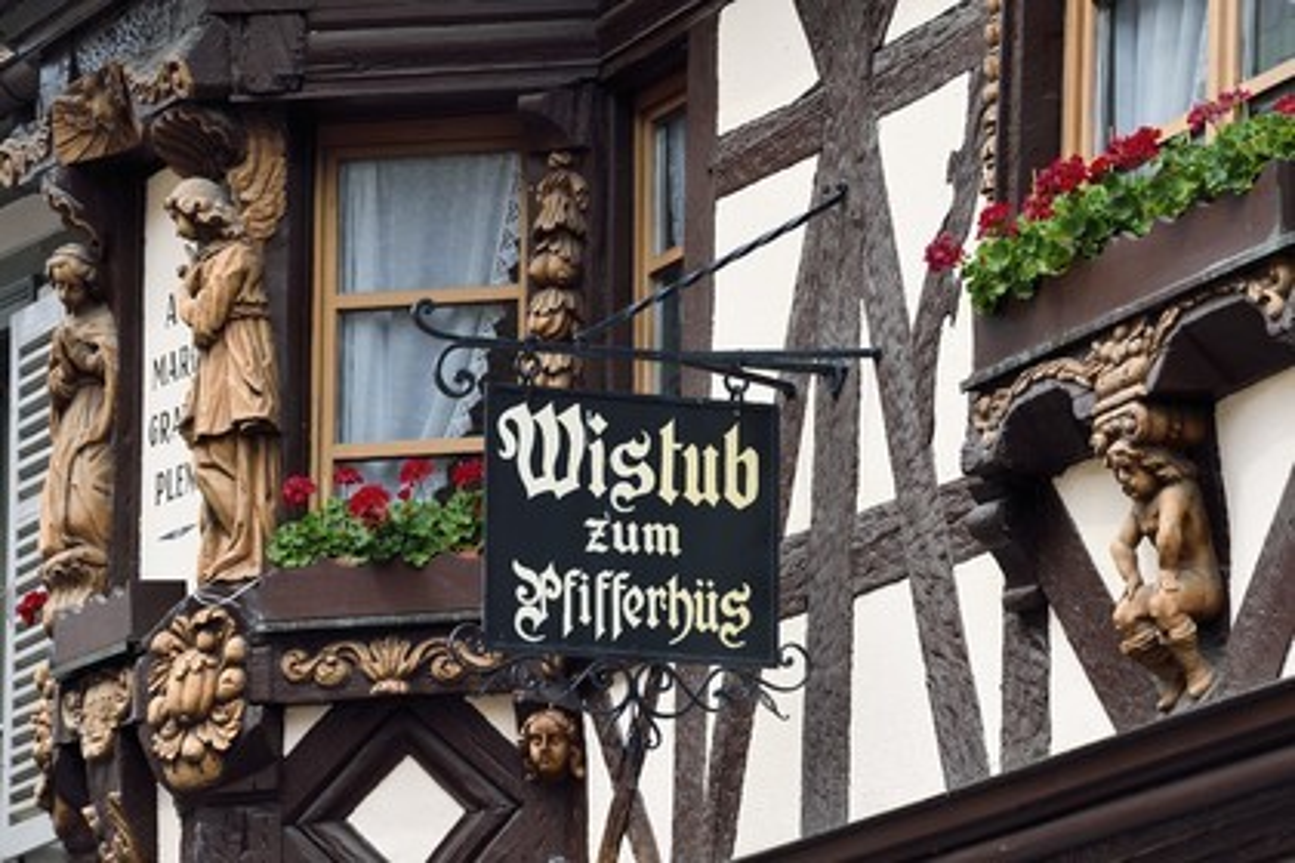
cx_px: 648
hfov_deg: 11.1
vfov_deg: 7.4
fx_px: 6654
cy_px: 432
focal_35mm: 185
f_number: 10
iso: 400
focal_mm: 185
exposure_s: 1/200
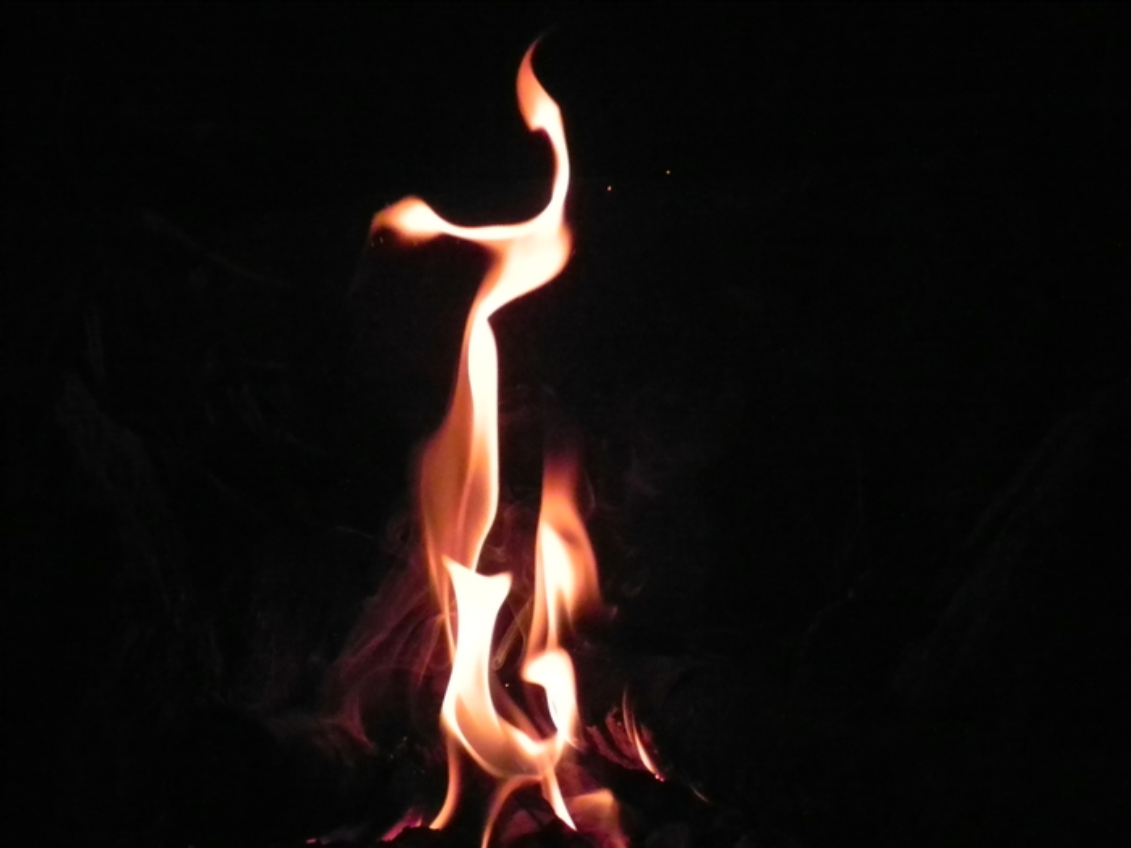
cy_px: 424
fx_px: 1699
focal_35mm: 52
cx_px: 566
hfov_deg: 36.8
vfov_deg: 28.0
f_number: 3.5
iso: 3200
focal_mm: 9.2
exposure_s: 1/2000
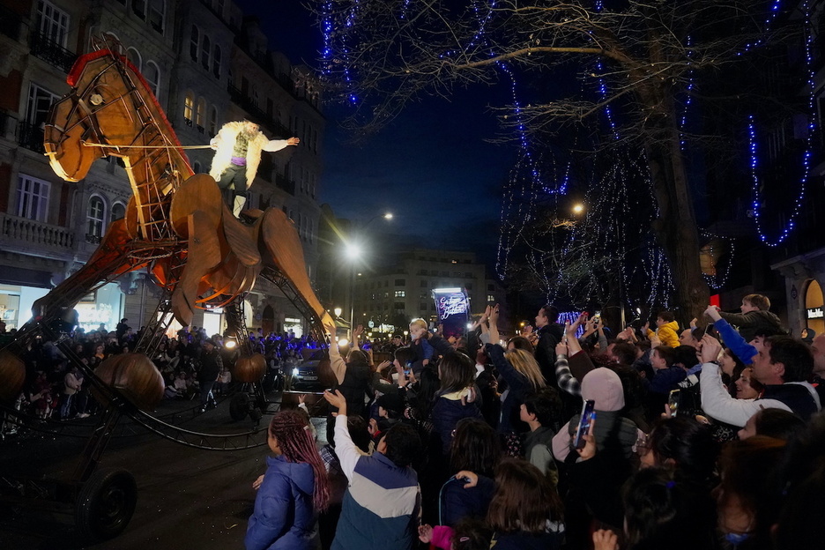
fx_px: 550
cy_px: 275
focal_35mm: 24
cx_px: 412
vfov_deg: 53.1
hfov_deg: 73.7
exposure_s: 1/400
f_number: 4.5
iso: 12800
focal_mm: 24
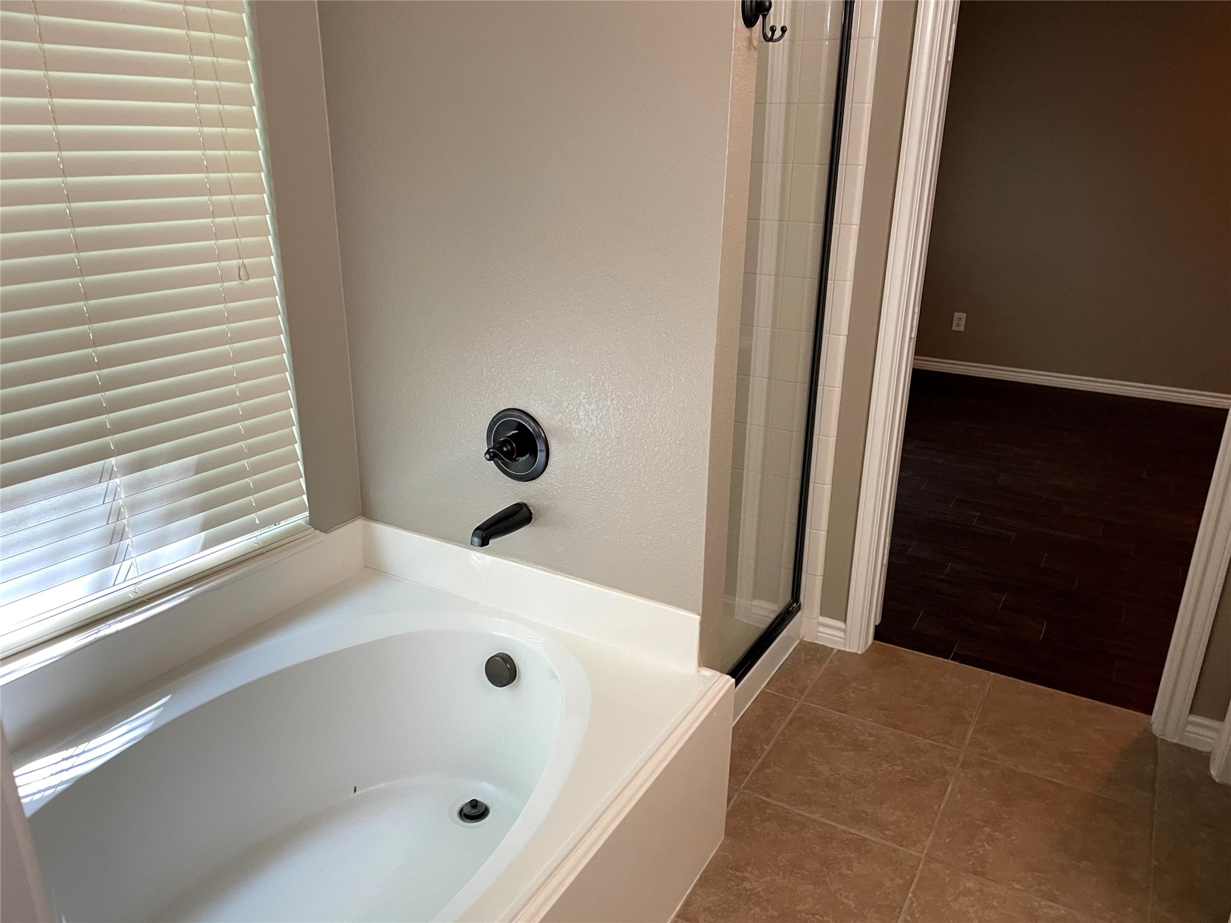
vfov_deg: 53.1
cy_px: 462
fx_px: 925
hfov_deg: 67.3
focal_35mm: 26
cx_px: 616
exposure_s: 1/60
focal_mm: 4.2
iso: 125
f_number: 1.6
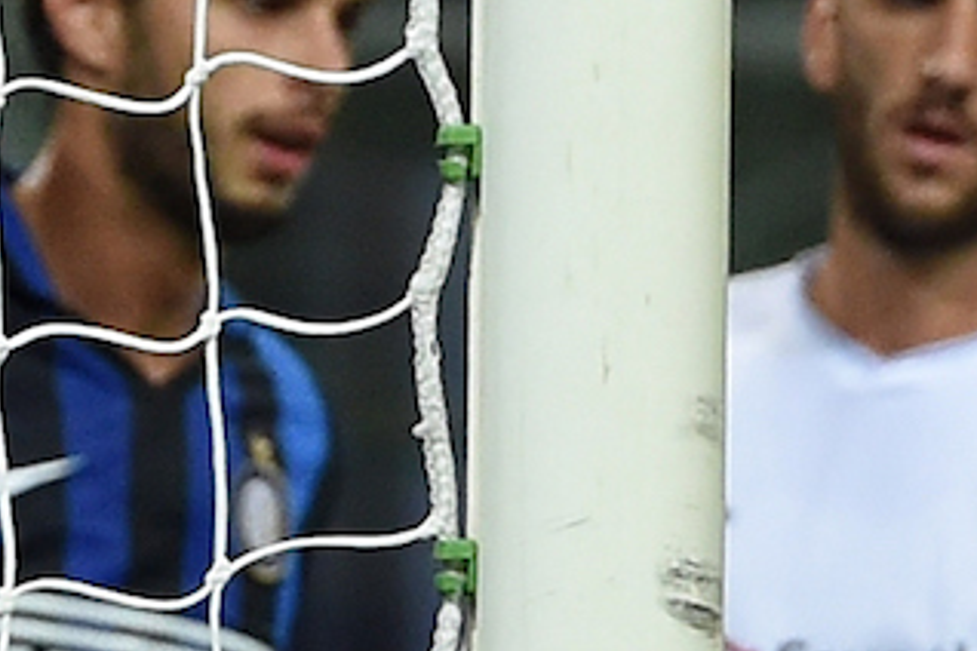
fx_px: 17042
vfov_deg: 2.2
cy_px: 940
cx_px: -98
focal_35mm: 628
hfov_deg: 3.3
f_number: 4
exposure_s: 1/1000
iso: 2500
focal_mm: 200
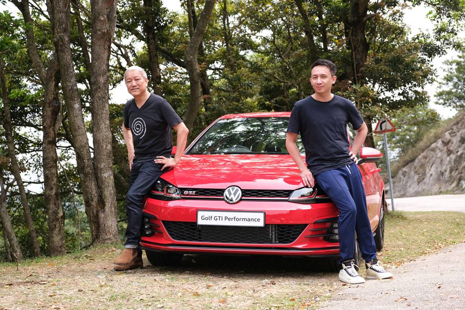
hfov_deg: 29.2
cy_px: 155
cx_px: 232
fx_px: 891
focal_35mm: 69
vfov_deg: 19.7
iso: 250
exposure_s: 1/500
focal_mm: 46.3
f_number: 4
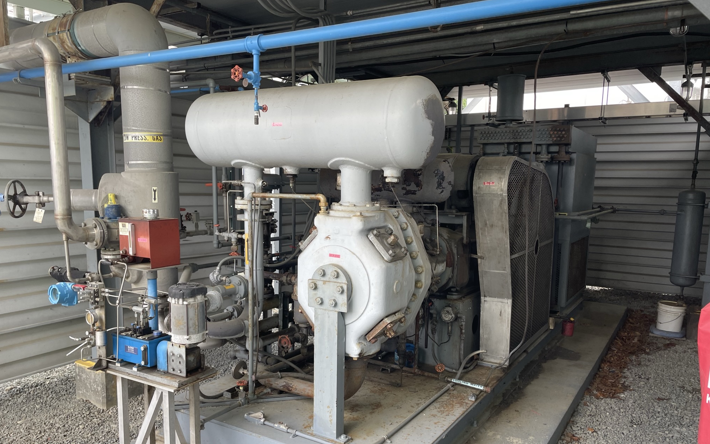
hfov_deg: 66.5
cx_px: 359
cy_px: 269
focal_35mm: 28
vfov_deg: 44.3
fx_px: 542
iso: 32
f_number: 1.6
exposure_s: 1/169
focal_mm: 4.2
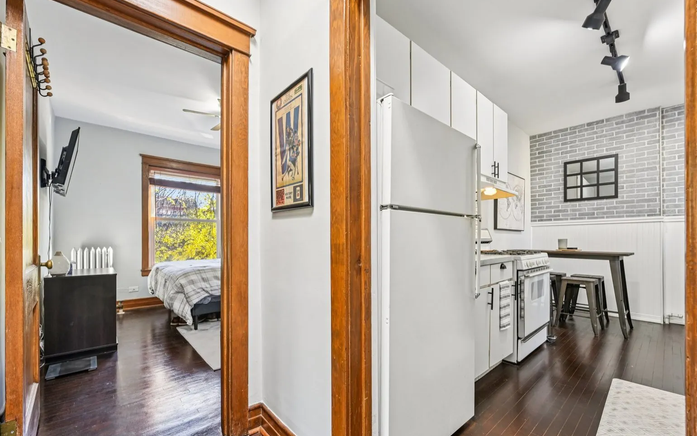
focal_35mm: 15
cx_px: 345
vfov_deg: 74.6
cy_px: 240
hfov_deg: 101.5
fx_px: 285
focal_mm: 14
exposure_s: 1/15
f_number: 8
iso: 800
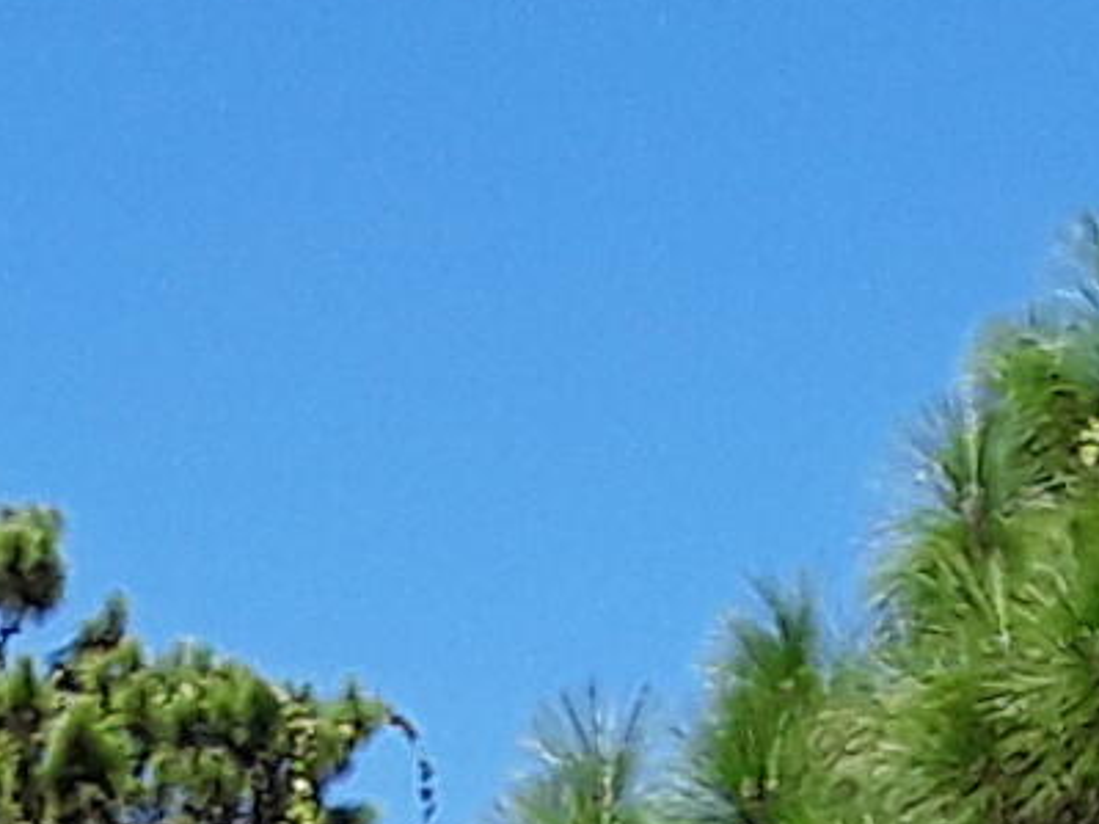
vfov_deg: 6.3
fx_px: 6443
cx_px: 504
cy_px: 3015
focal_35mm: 203
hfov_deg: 9.7
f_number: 1.9
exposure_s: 1/1167
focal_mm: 2.91
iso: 40
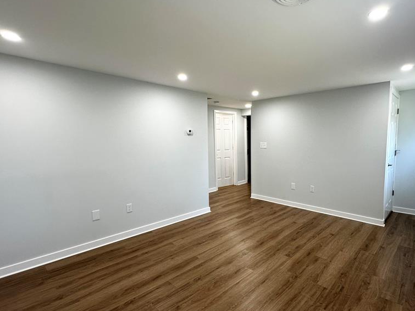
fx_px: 228
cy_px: 160
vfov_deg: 68.7
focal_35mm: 19
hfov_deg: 83.8
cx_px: 246
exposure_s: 1/120
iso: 160
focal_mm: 2.22
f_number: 2.2
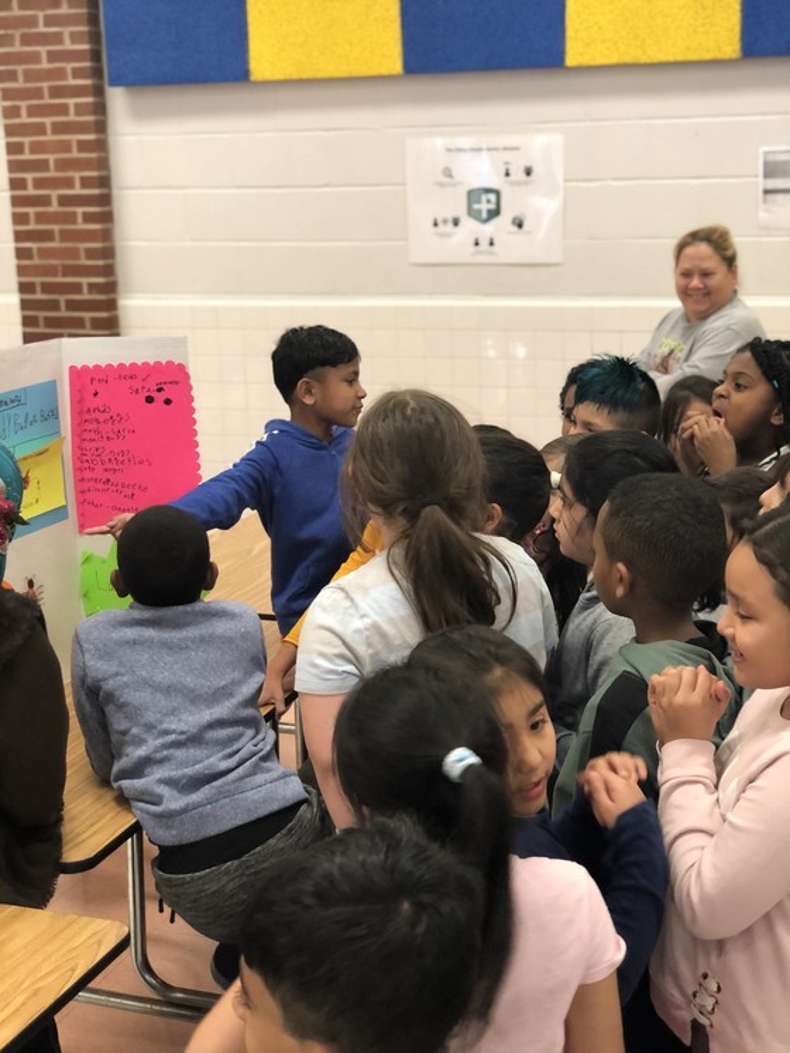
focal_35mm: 52
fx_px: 1583
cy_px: 526
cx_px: 395
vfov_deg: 36.8
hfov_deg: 28.0
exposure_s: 1/30
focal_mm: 6
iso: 100
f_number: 2.4
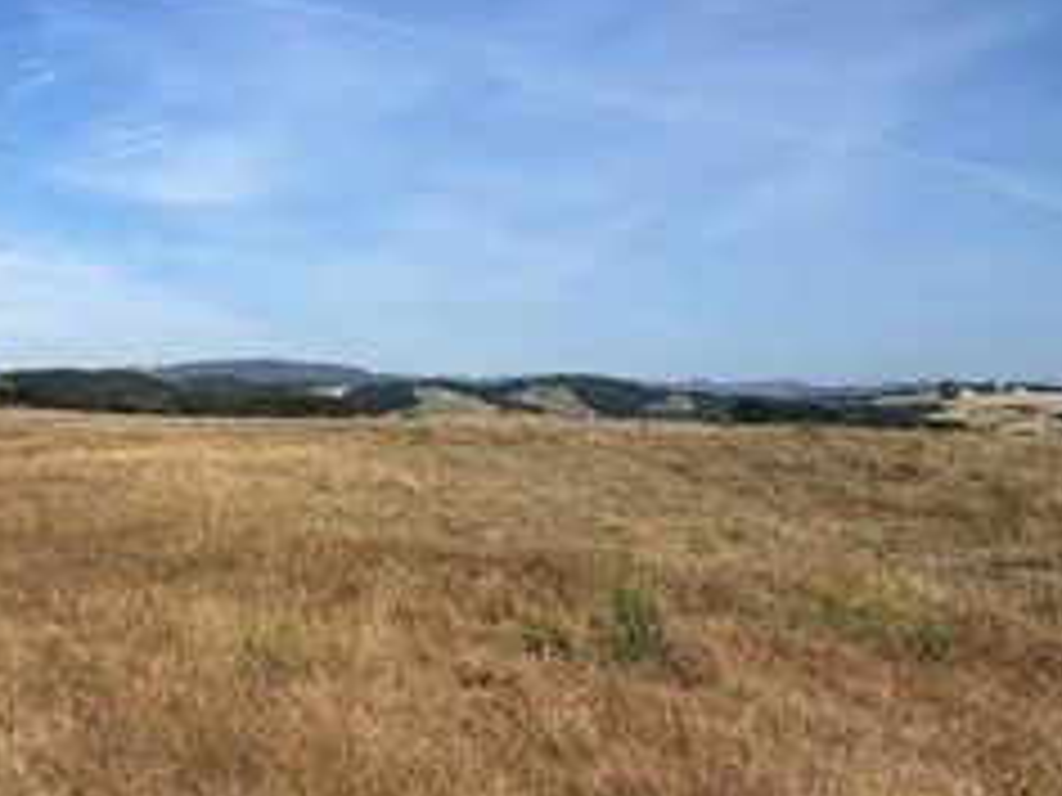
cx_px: -342
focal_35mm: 38
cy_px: 121
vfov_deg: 36.0
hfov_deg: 33.9
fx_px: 1166
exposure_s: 1/3906
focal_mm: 2.22
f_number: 2.2
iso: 50
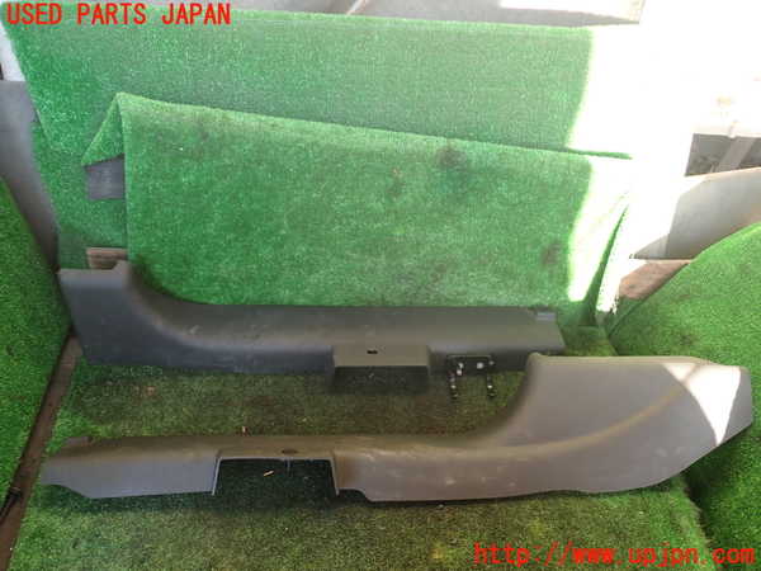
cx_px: 380
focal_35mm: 30
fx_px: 660
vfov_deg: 46.8
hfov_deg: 60.0
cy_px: 286
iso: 160
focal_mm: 5.4
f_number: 2.3
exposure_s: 1/60
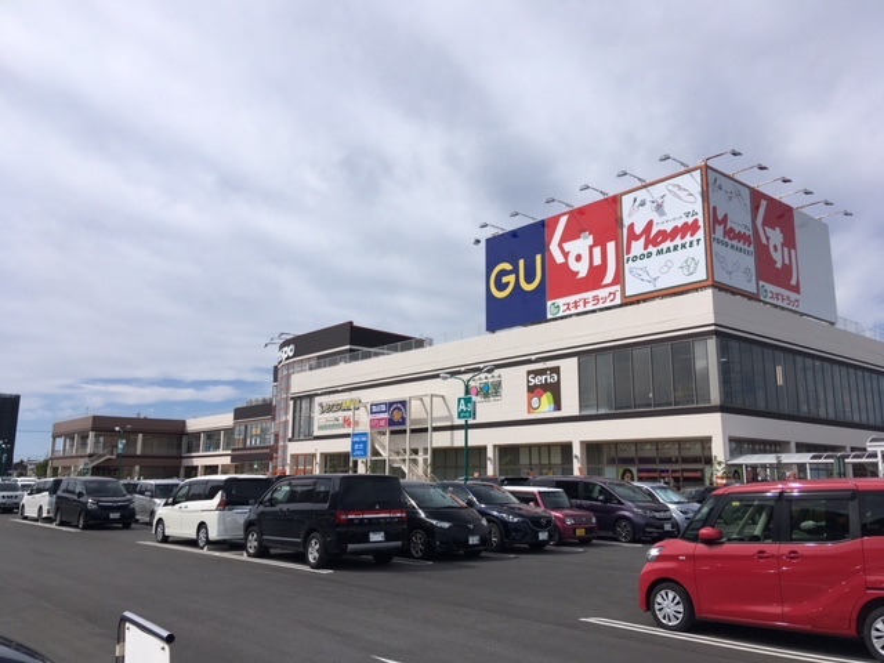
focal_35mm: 29
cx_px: 442
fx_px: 741
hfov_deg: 61.7
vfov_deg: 48.2
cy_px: 332
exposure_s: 1/2959
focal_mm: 4.15
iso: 25
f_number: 2.2
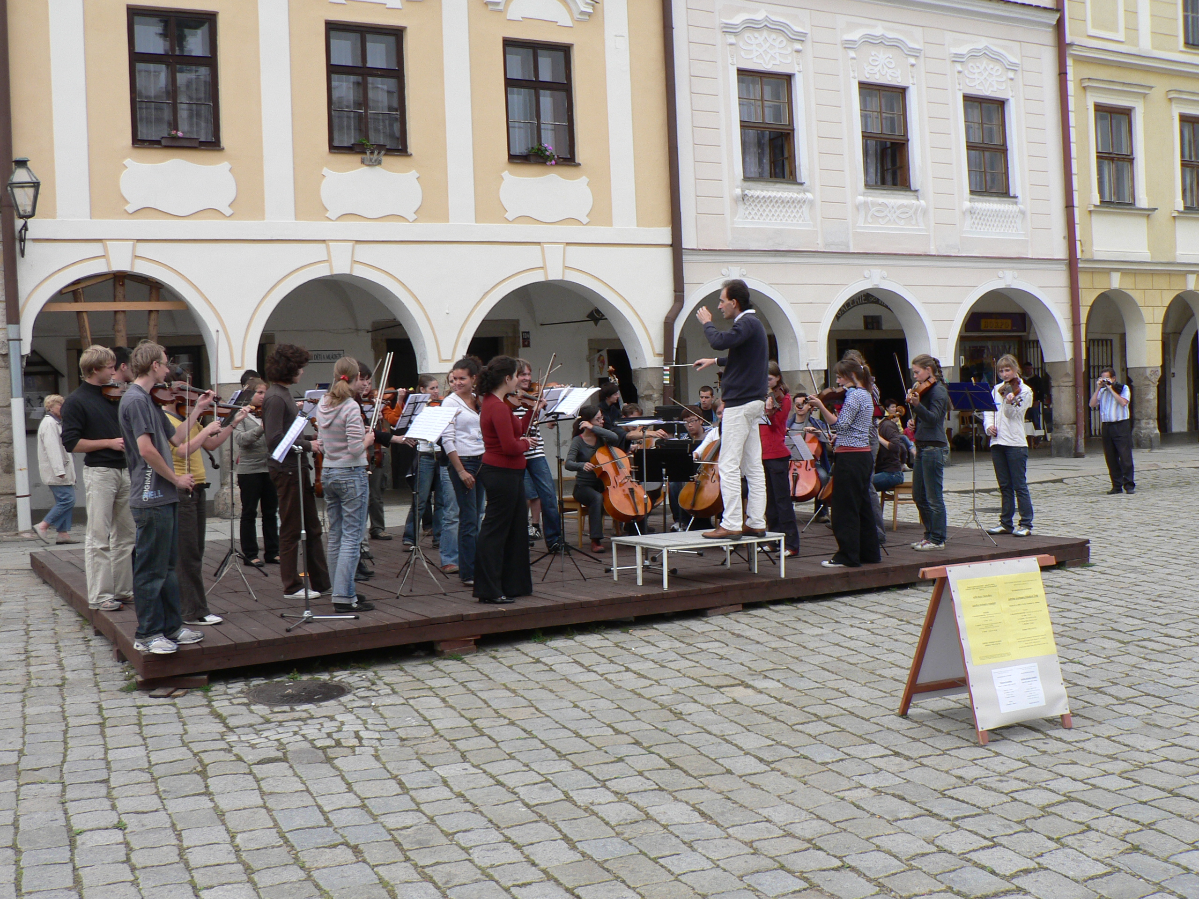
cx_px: 600
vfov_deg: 39.7
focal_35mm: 36
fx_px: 1247
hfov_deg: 51.4
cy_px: 450
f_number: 4
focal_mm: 6
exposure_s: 1/100
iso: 80
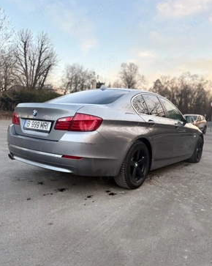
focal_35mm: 28
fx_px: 220
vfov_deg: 62.2
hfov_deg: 51.5
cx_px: 107
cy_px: 138
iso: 40
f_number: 1.6
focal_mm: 5.96
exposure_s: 1/121
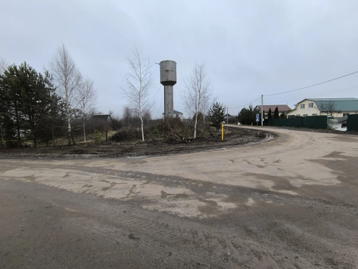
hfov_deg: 94.5
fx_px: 165
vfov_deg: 78.1
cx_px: 179
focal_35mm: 16
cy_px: 134
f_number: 2.2
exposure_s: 1/191
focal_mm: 1.65
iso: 50
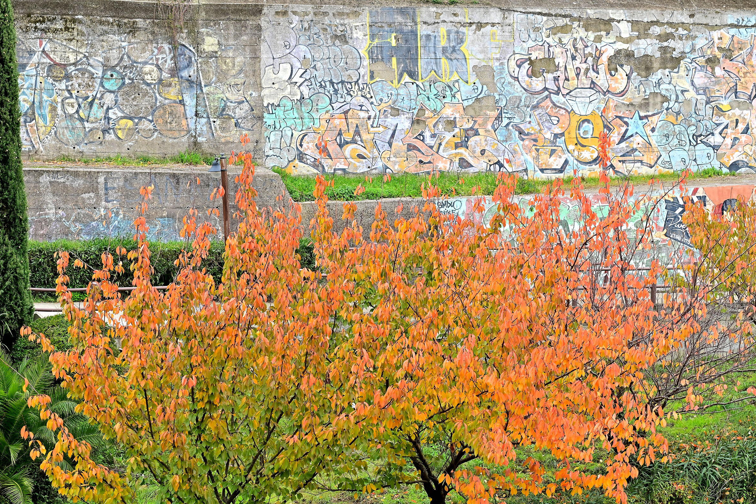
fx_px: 2121
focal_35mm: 101
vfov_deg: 13.6
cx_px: 379
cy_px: 253
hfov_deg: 20.2
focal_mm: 100
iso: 800
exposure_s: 1/100
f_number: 11
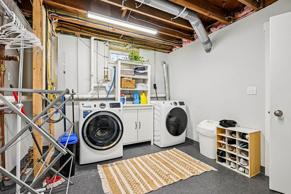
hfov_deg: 96.7
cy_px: 97
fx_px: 129
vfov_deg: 73.8
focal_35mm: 16
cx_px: 146
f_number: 8
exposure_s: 1/15
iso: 400
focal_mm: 16
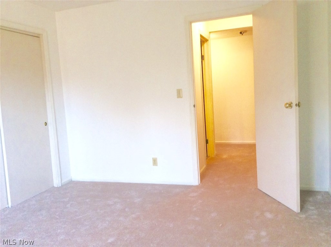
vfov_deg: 44.0
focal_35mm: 32
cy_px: 124
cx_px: 166
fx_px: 305
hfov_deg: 56.9
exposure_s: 1/24
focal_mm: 3.3
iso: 80
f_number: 2.4
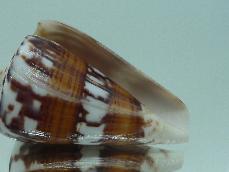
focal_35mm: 50
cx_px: 92
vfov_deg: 29.0
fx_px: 331
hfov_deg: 38.0
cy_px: 102
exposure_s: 1/60
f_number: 2.8
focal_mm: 4.6
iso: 80
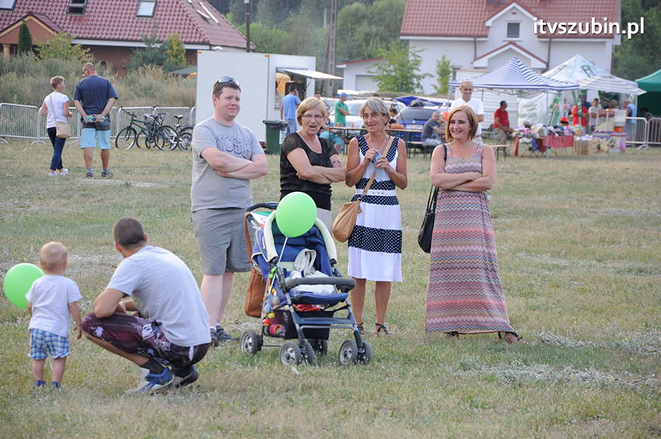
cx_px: 330
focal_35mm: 158
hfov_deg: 13.1
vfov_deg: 8.7
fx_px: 2889
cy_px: 220
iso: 1000
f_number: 5.6
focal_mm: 105
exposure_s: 1/250
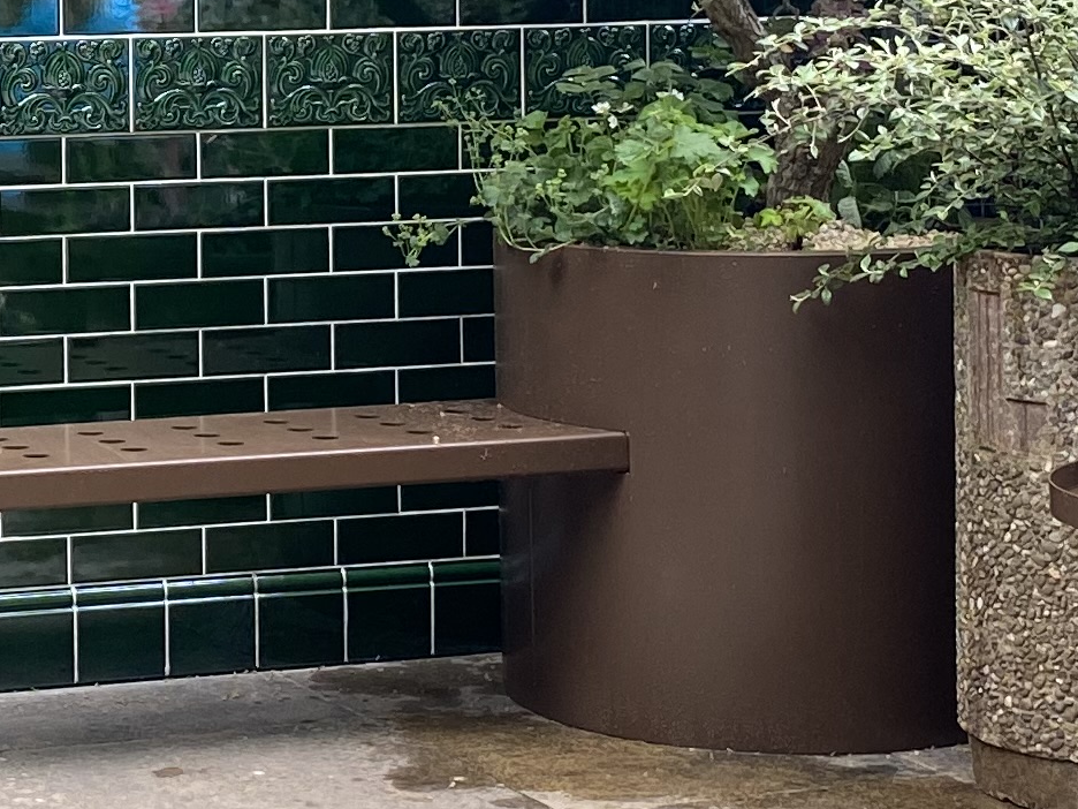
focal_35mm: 112
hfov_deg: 17.0
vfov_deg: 13.1
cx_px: -130
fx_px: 3488
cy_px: 83
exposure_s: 1/121
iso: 80
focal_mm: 4.25
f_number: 1.8
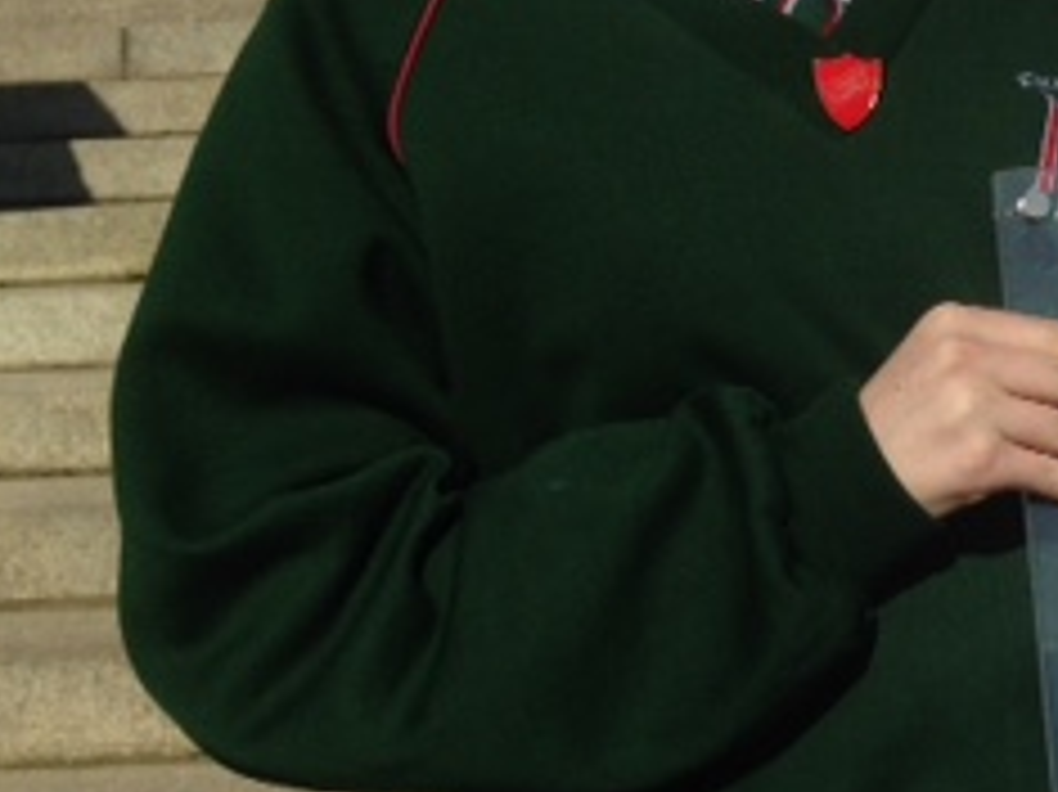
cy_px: 22
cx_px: 1328
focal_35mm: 90
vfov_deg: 16.1
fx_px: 2749
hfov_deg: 20.2
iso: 50
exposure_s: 1/3876
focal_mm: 4.12
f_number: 2.4
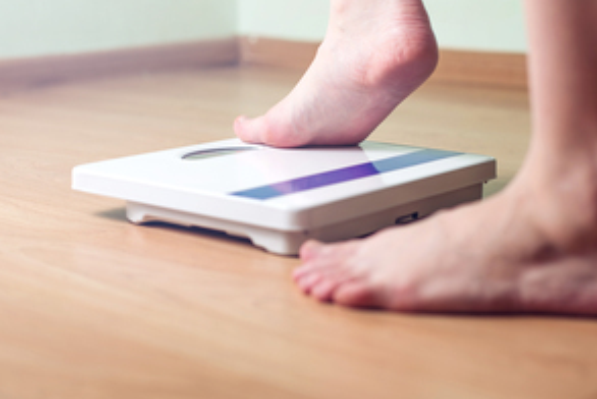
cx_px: 295
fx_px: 1228
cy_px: 157
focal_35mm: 74
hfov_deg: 27.3
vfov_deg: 18.4
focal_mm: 50
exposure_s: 1/125
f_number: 2.8
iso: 50
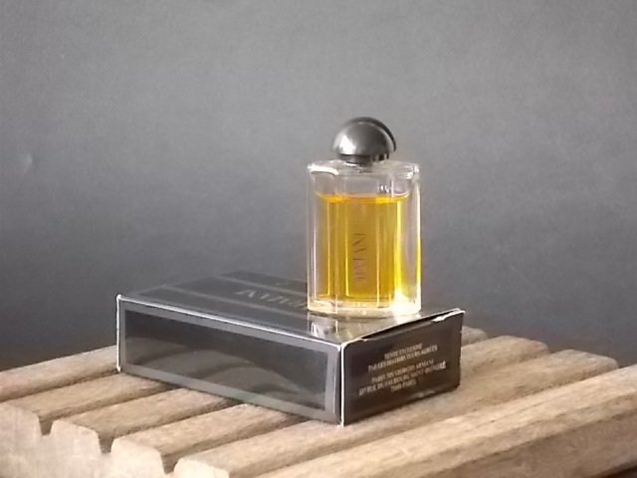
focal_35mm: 113
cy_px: 239
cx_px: 318
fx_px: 2079
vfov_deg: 13.1
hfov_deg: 17.4
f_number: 6
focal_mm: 20.1
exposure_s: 1/20
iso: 800
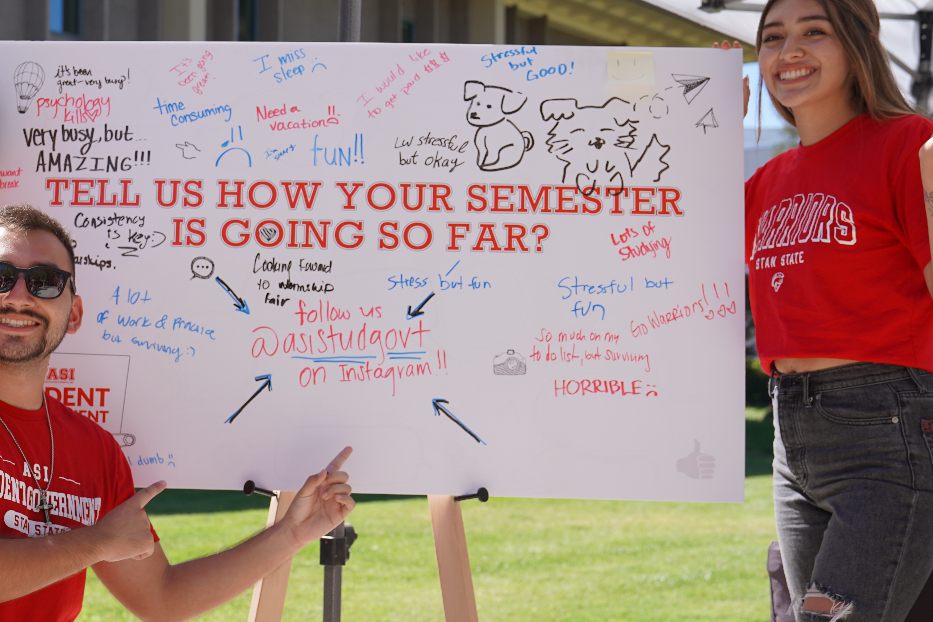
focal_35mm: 62
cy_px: 384
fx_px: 1607
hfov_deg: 32.0
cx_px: 279
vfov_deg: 21.9
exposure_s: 1/400
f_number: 4.5
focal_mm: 36
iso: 100
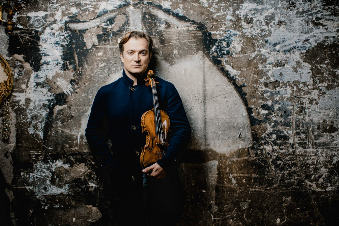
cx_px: 170
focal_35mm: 50
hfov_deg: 39.6
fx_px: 471
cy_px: 113
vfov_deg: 27.0
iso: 1000
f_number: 2.5
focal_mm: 50
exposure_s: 1/80
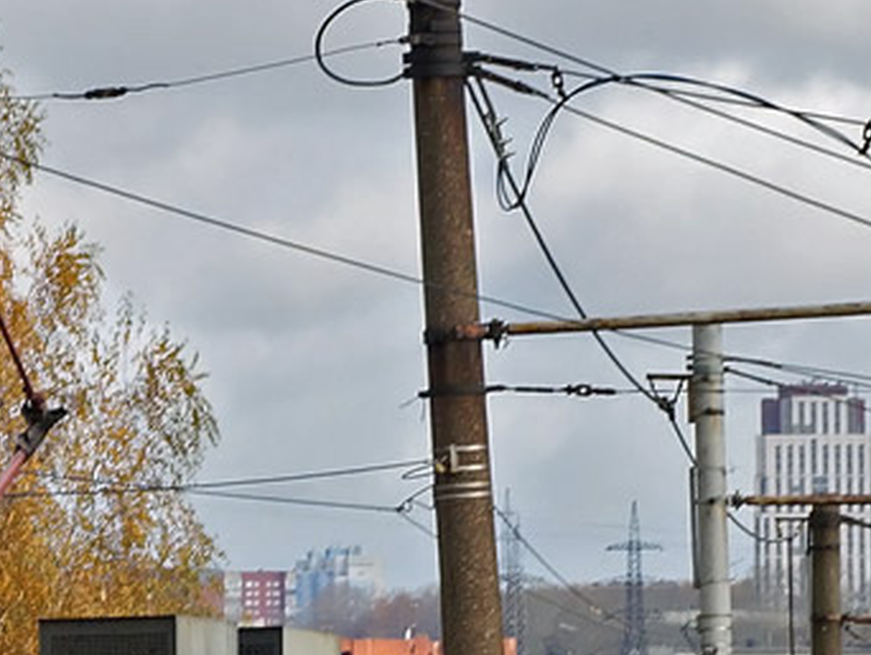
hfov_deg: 5.6
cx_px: -155
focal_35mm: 354
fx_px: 8914
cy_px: 729
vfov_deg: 4.2
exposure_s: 1/320
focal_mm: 70
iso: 200
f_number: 9
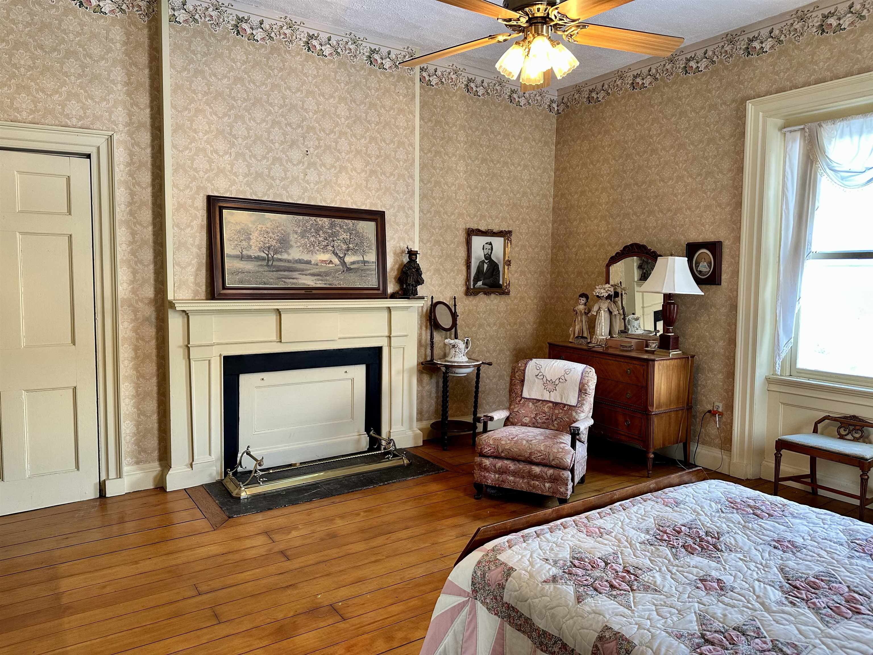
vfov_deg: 56.8
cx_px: 436
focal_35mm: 24
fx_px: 605
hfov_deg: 71.6
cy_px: 328
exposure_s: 1/60
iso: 125
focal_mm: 6.86
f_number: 1.78
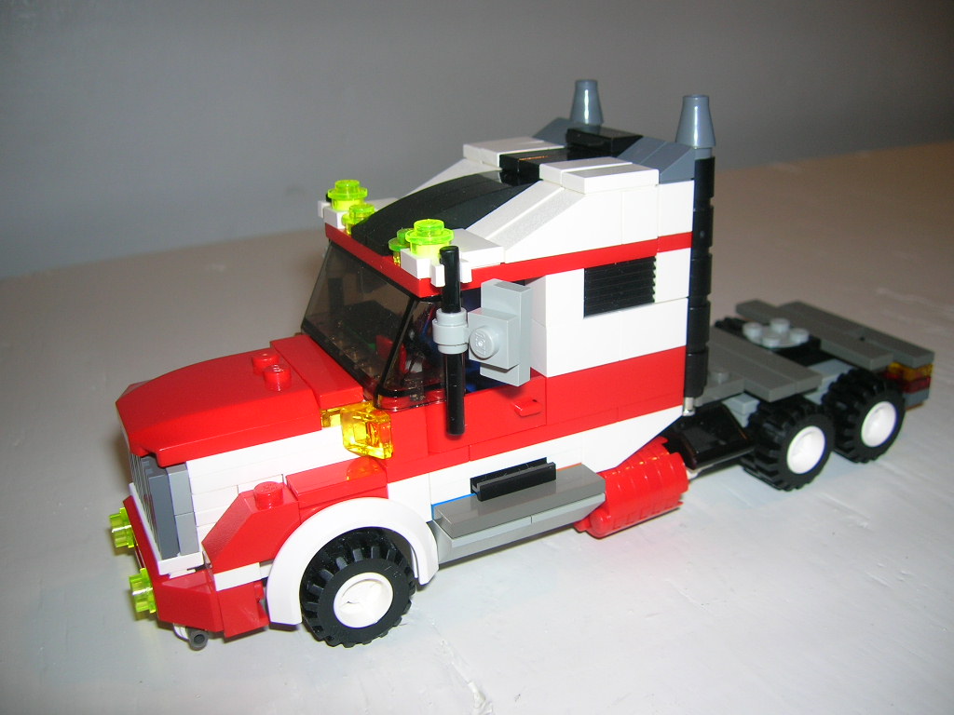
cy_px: 358
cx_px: 477
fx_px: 937
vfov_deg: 41.8
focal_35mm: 34
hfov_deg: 54.0
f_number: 2.9
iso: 50
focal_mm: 5.7
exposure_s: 1/60.1
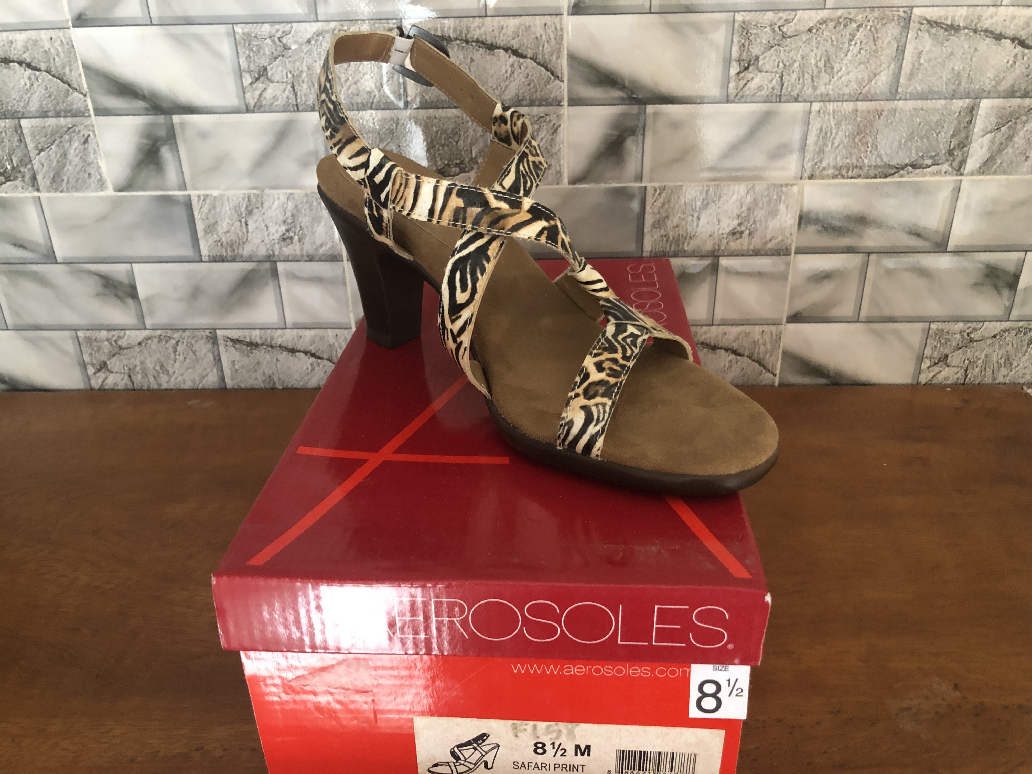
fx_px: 835
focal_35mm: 28
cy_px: 387
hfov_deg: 63.4
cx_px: 516
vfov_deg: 49.7
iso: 80
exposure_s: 1/5
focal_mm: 3.99
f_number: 1.8
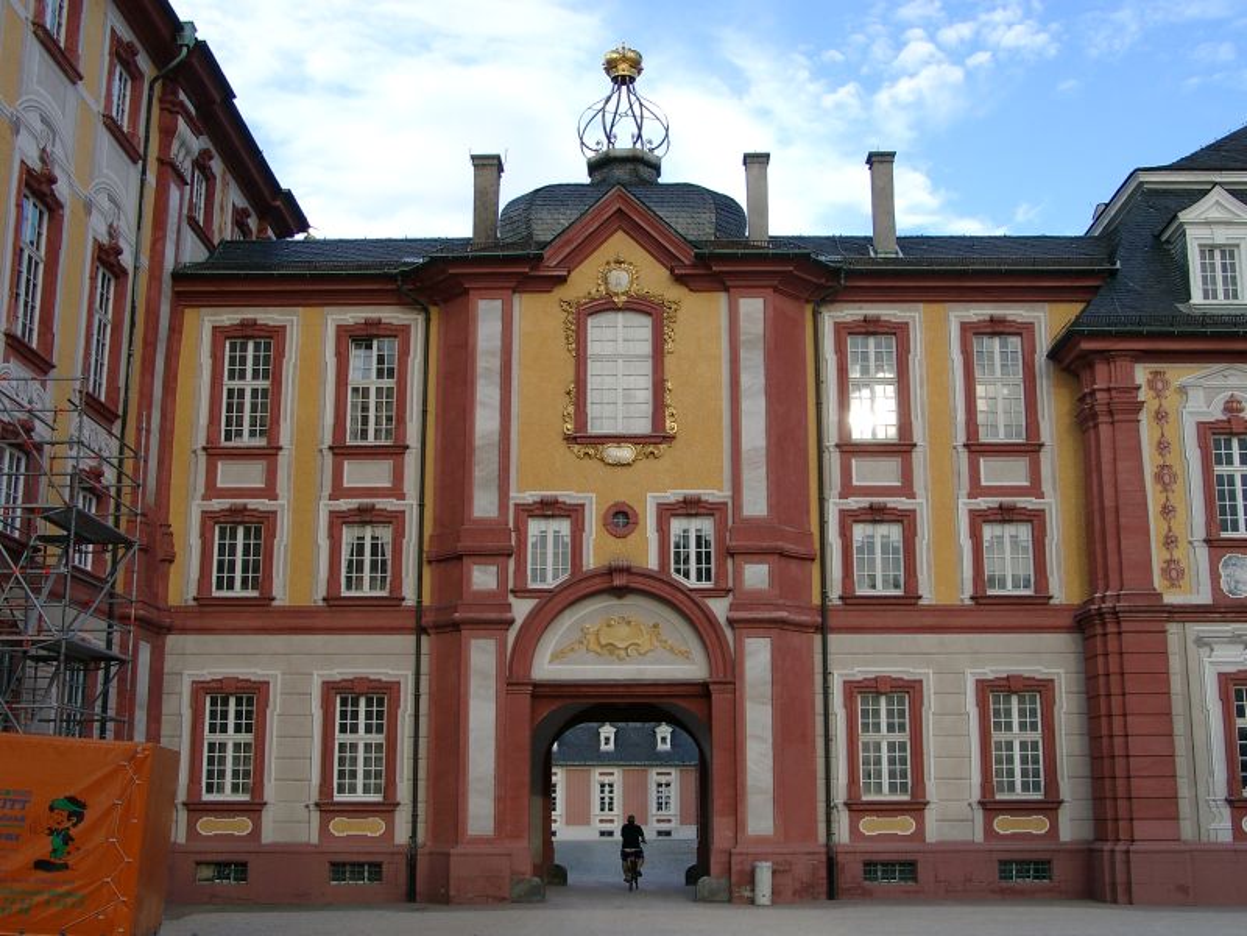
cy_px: 468
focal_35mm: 42
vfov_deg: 34.3
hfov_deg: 44.8
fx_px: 1513
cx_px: 624
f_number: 4
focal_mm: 8.82
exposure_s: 1/208
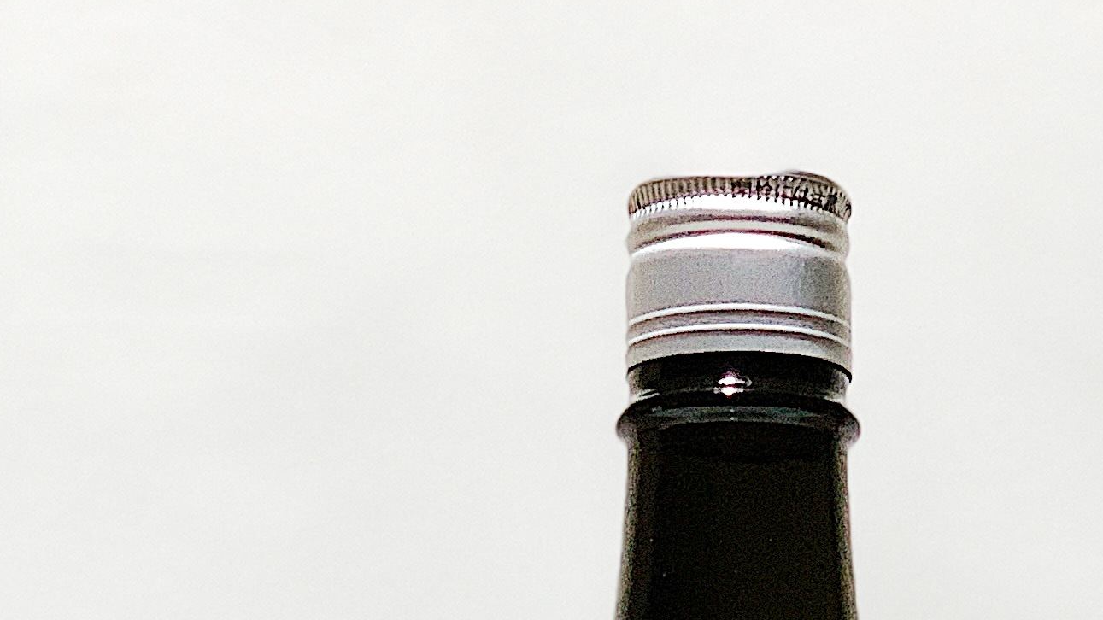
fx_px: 5176
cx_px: 745
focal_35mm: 177
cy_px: 1269
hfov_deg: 12.1
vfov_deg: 6.6
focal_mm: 6
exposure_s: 1/120
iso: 125
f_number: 2.4
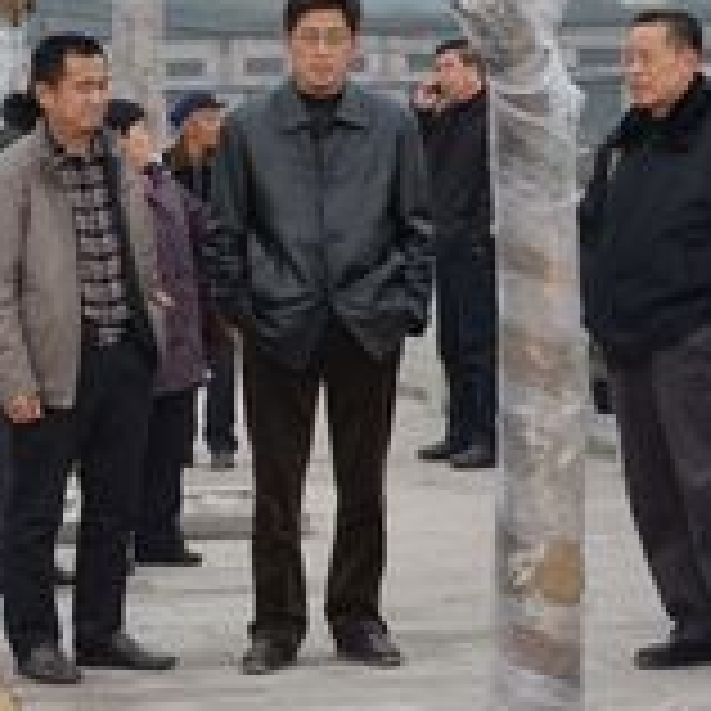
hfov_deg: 10.8
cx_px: 86
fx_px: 3741
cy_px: 268
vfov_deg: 10.9
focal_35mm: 161
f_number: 6.3
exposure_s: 1/160
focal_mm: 40
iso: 200
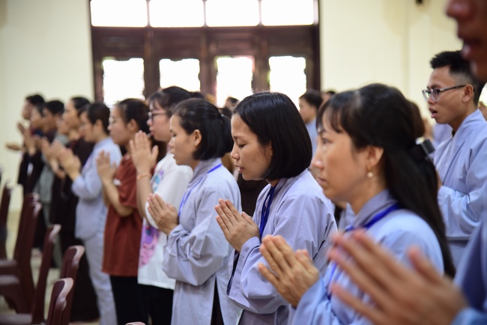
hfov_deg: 21.4
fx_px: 1286
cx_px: 244
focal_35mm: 95
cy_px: 162
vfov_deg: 14.4
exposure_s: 1/25
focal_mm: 95
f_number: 4
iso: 1000
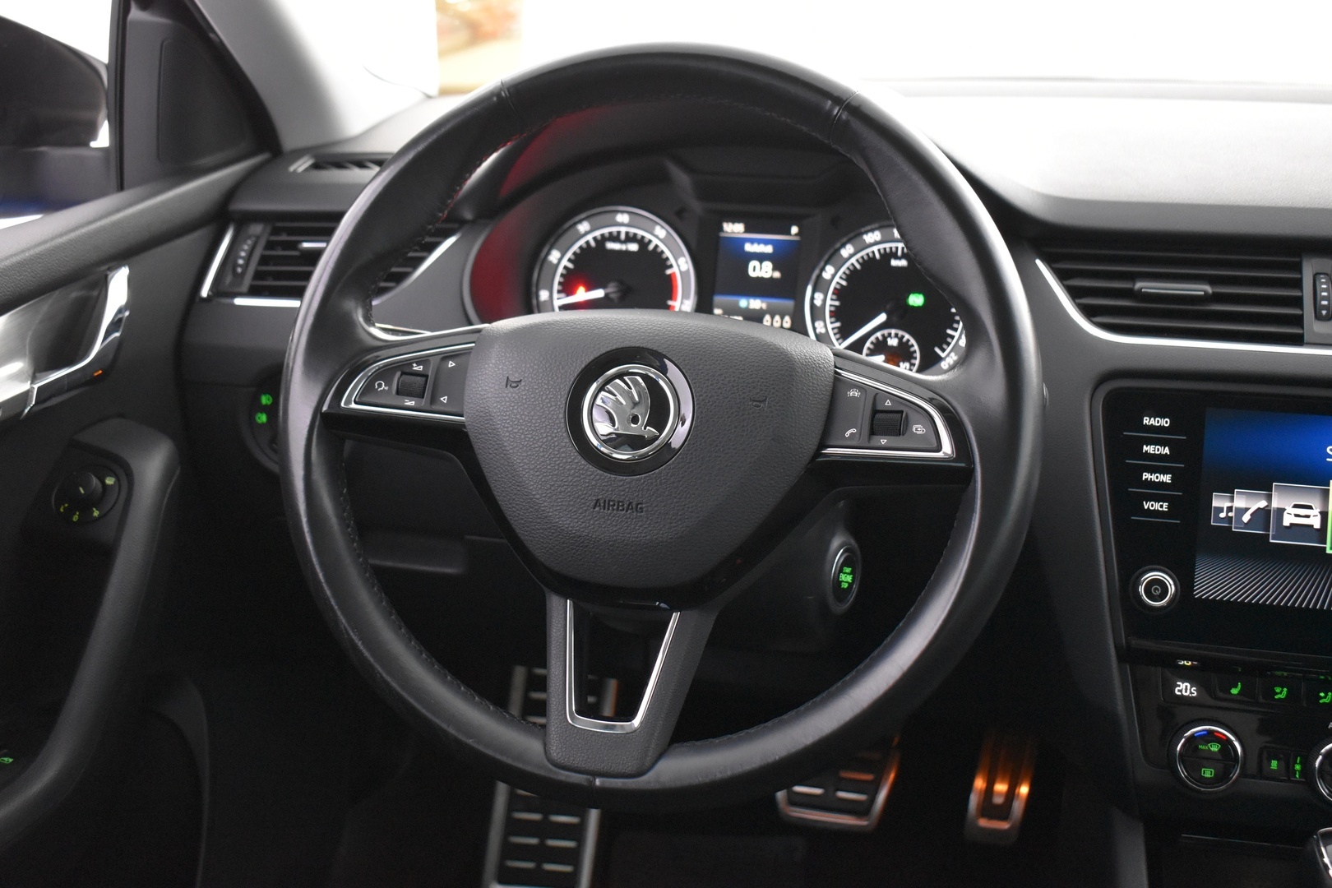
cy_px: 444
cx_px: 666
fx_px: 1554
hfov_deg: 46.4
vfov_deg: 31.9
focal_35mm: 42
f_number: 4.2
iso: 3200
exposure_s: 1/15
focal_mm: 28
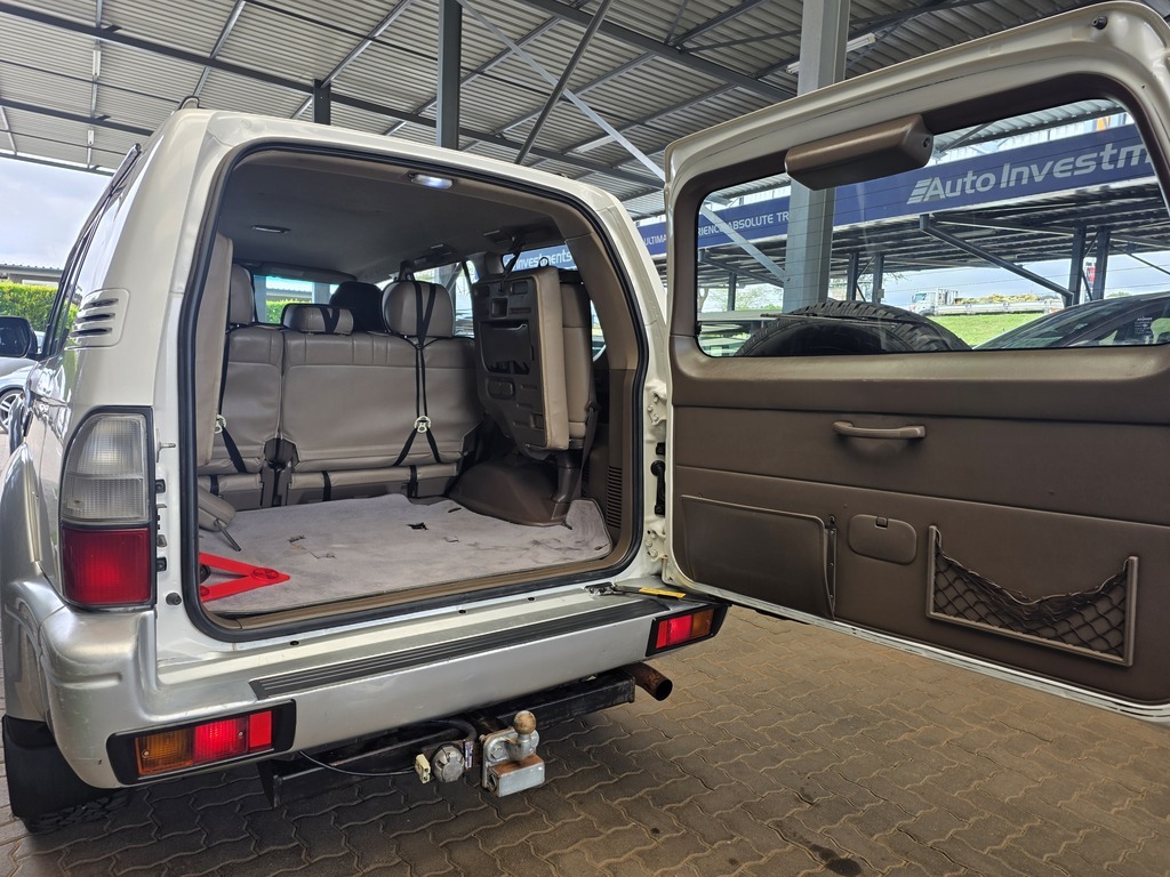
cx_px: 585
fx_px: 777
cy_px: 438
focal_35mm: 23
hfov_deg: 73.9
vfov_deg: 58.9
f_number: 1.7
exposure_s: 1/359
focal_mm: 6.25
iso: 50
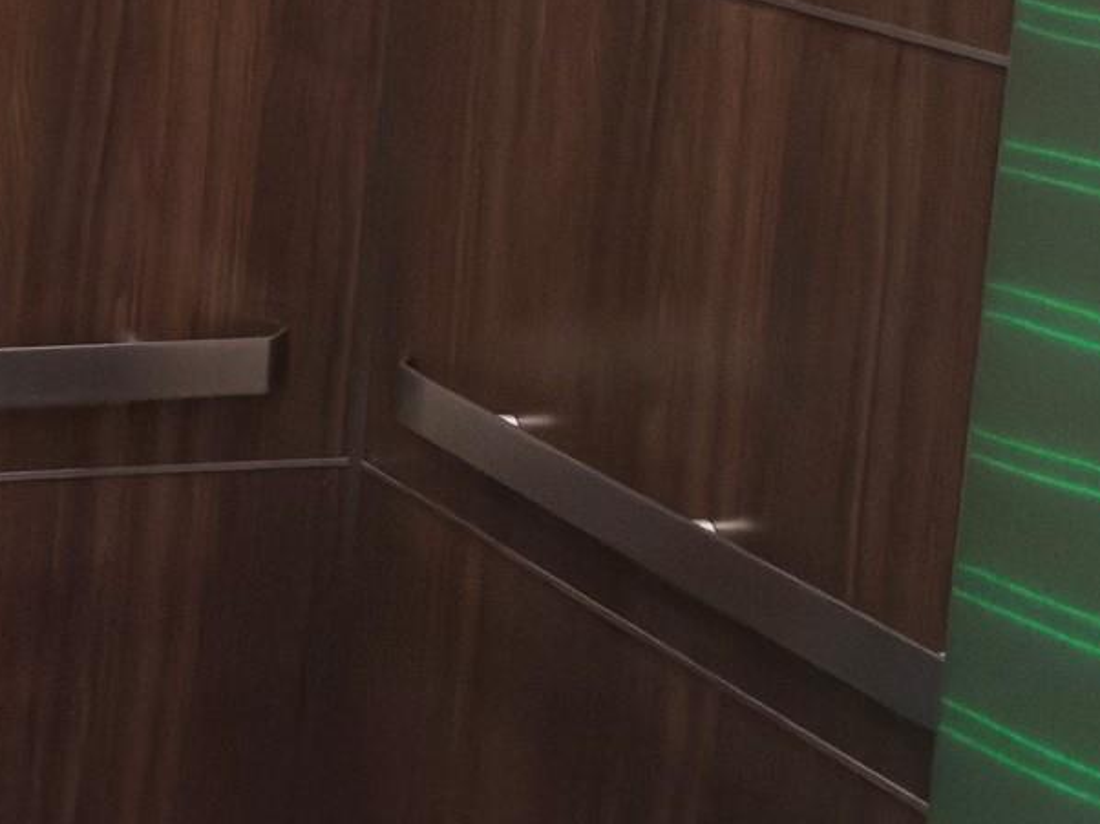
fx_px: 2954
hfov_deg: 20.2
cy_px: -200
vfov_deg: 15.2
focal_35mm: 93
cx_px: -72
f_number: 1.78
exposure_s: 1/30
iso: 1000
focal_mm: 6.76
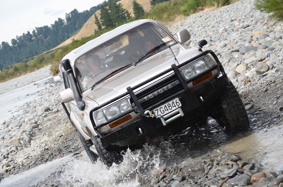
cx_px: 142
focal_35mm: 129
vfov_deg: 10.6
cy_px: 94
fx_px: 1012
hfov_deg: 15.9
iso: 125
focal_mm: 86
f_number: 8
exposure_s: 1/250
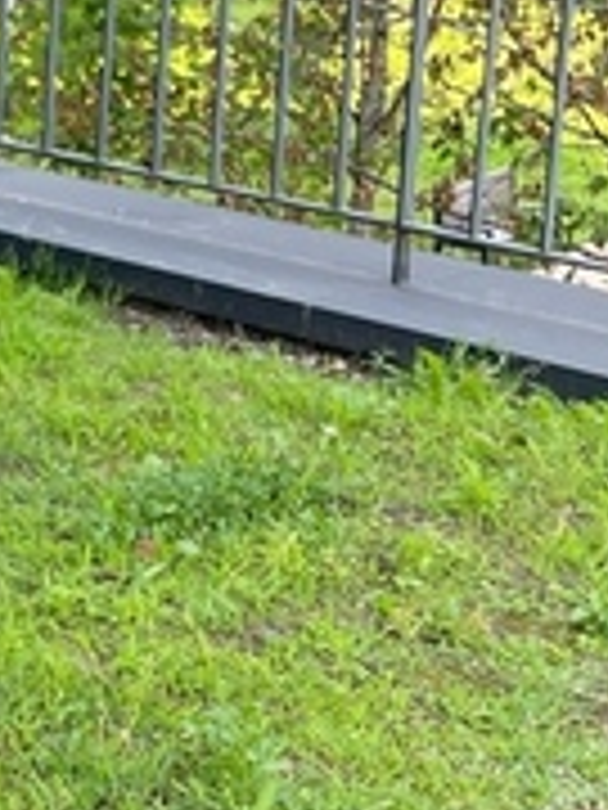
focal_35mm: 109
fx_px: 2553
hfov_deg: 12.0
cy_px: 184
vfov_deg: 17.9
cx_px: -642
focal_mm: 4.2
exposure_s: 1/171
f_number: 1.6
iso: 32
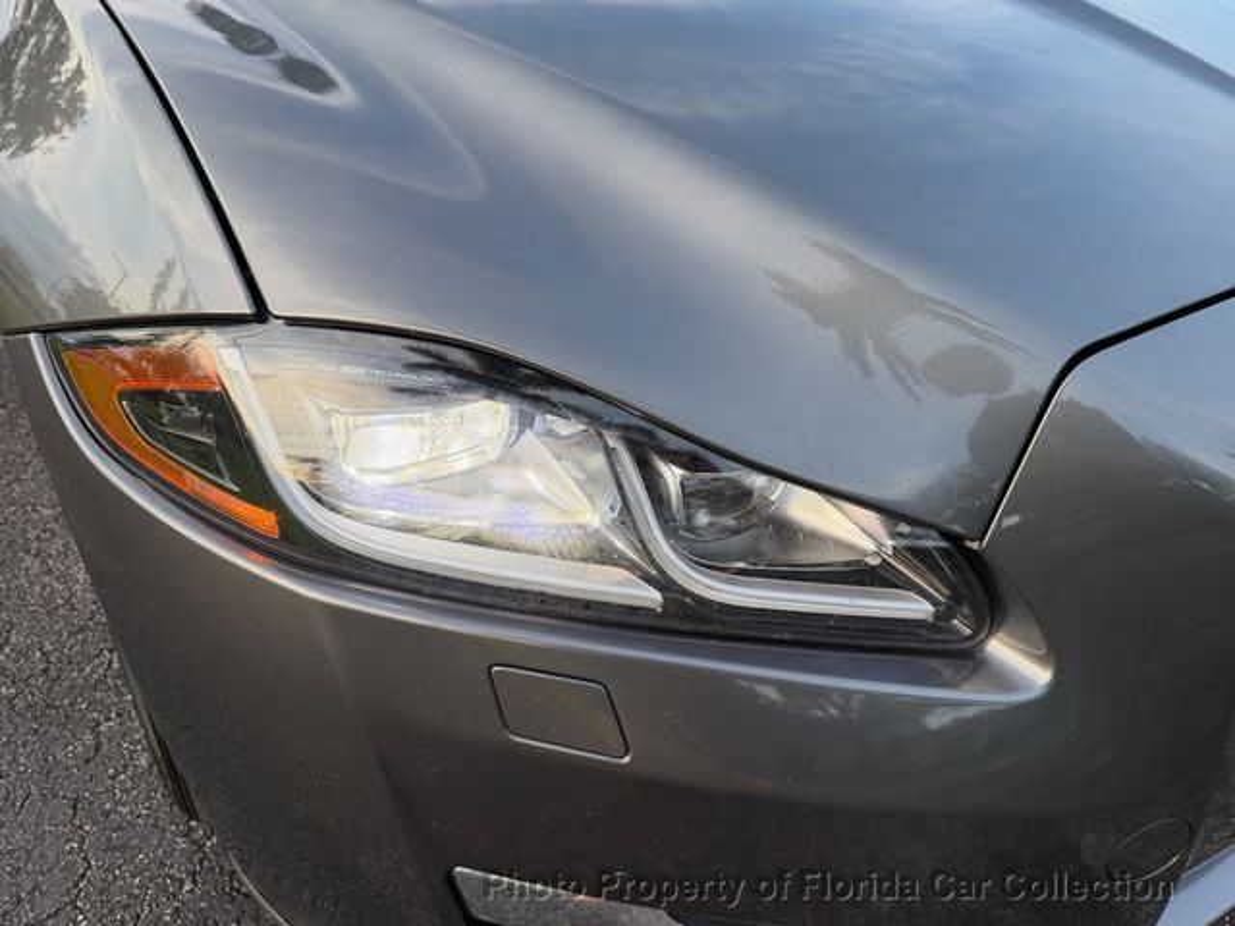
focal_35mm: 24
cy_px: 463
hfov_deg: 71.6
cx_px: 618
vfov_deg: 56.8
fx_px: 856
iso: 80
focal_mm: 6.76
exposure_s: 1/174
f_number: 1.78
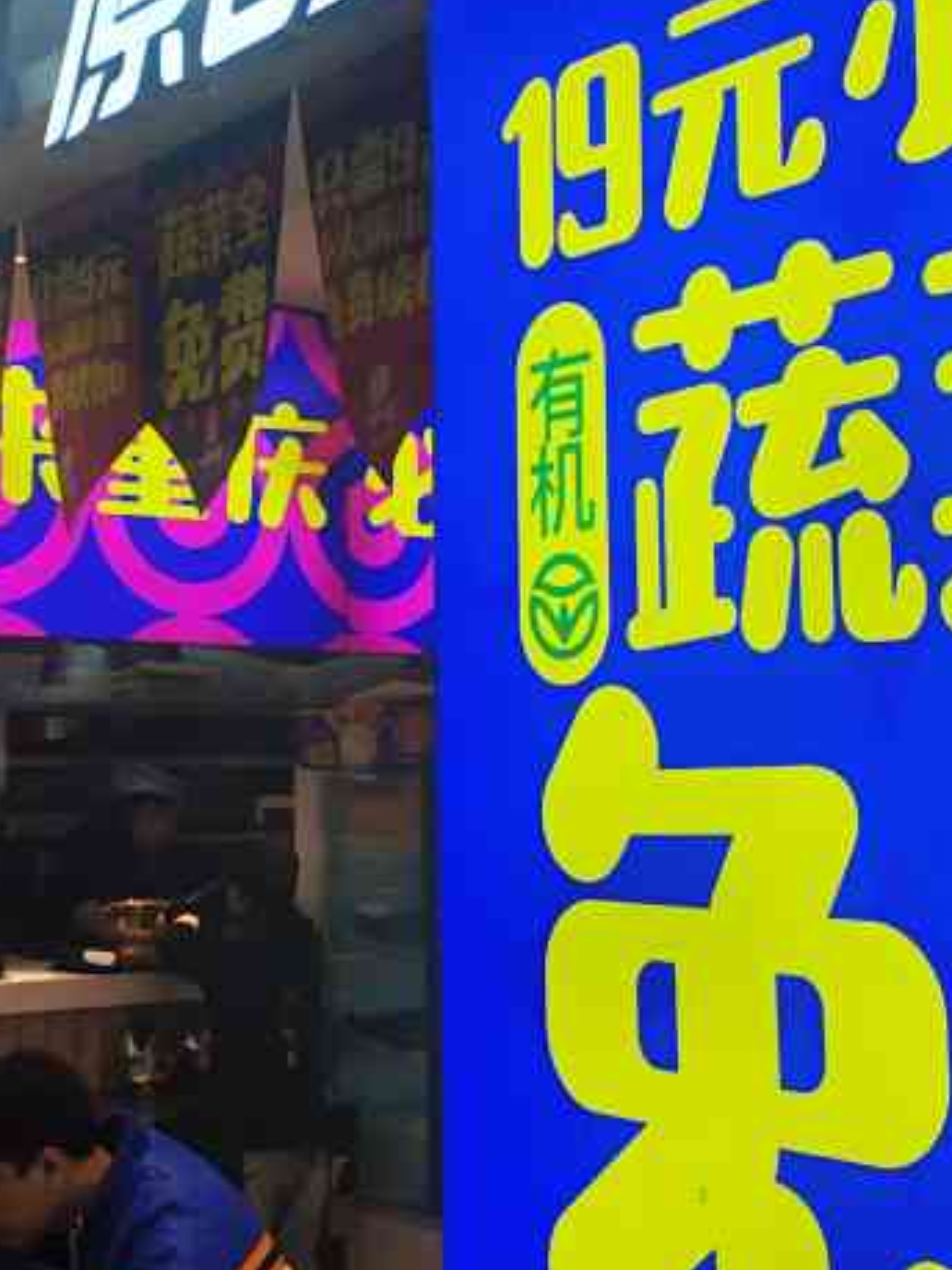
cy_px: 509
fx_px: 2018
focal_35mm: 55
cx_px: 349
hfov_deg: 26.5
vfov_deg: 34.8
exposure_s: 1/303
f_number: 1.8
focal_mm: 3.82
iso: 222
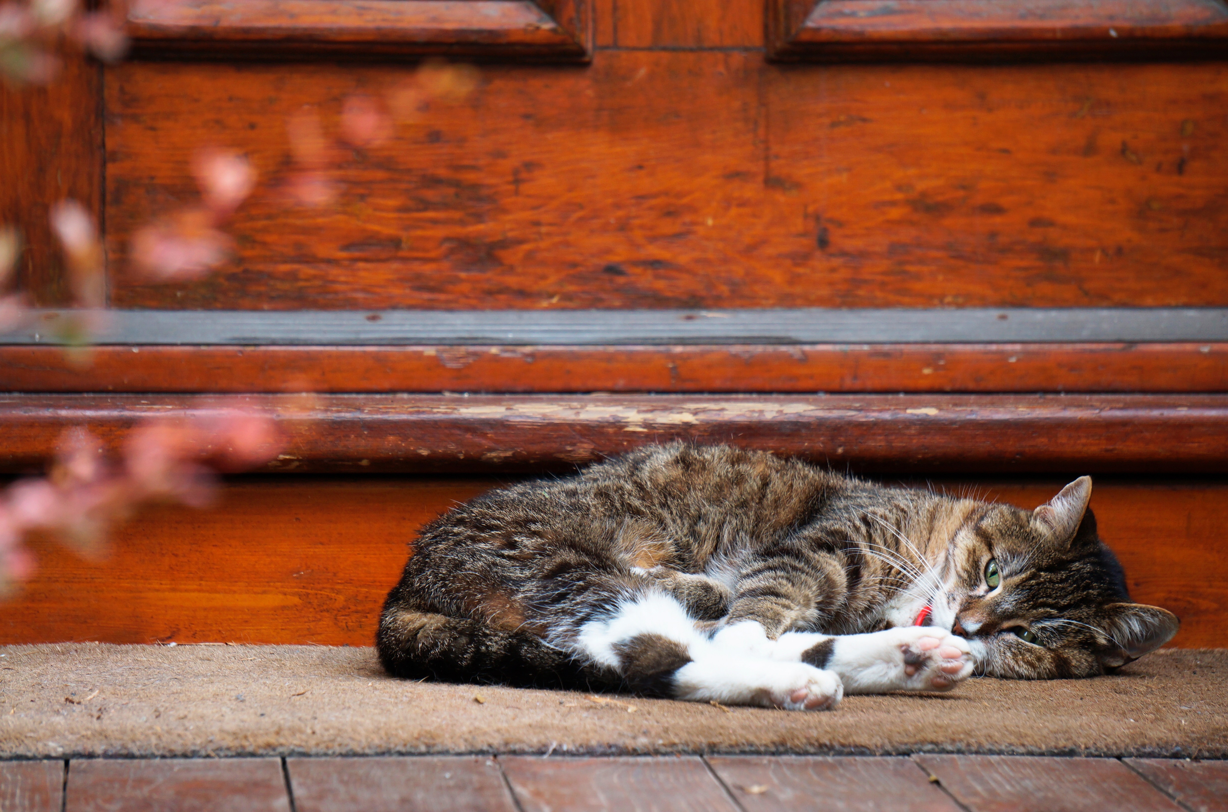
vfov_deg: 6.1
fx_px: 7655
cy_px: 406
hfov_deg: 9.2
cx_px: 614
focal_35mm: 225
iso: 320
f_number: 5.6
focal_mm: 150
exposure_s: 1/125
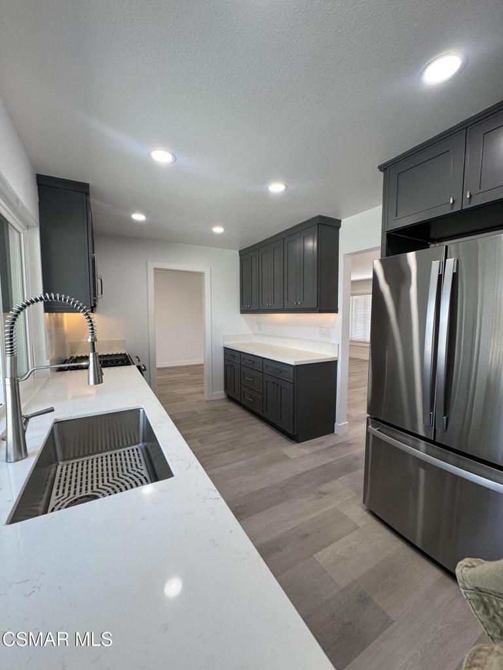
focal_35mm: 14
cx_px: 252
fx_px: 271
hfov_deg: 85.7
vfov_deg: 102.1
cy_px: 335
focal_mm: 2.22
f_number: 2.2
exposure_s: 1/120
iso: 125
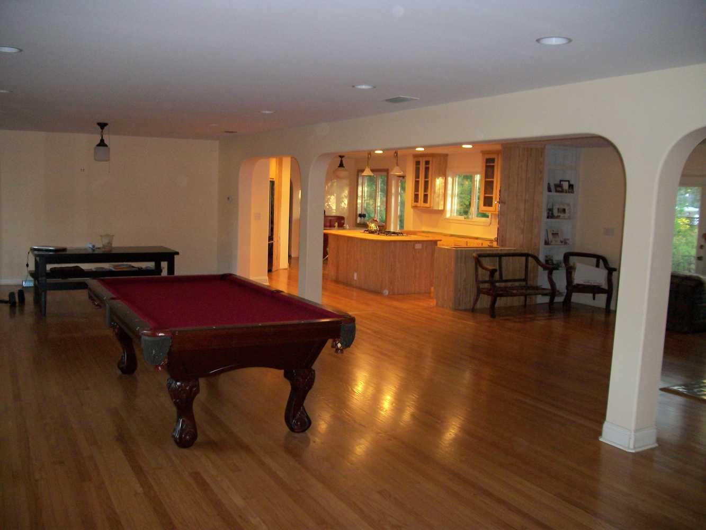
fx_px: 653
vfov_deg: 44.2
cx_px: 353
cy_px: 265
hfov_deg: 56.8
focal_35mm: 32
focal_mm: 5.7
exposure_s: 1/30
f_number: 2.9
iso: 250
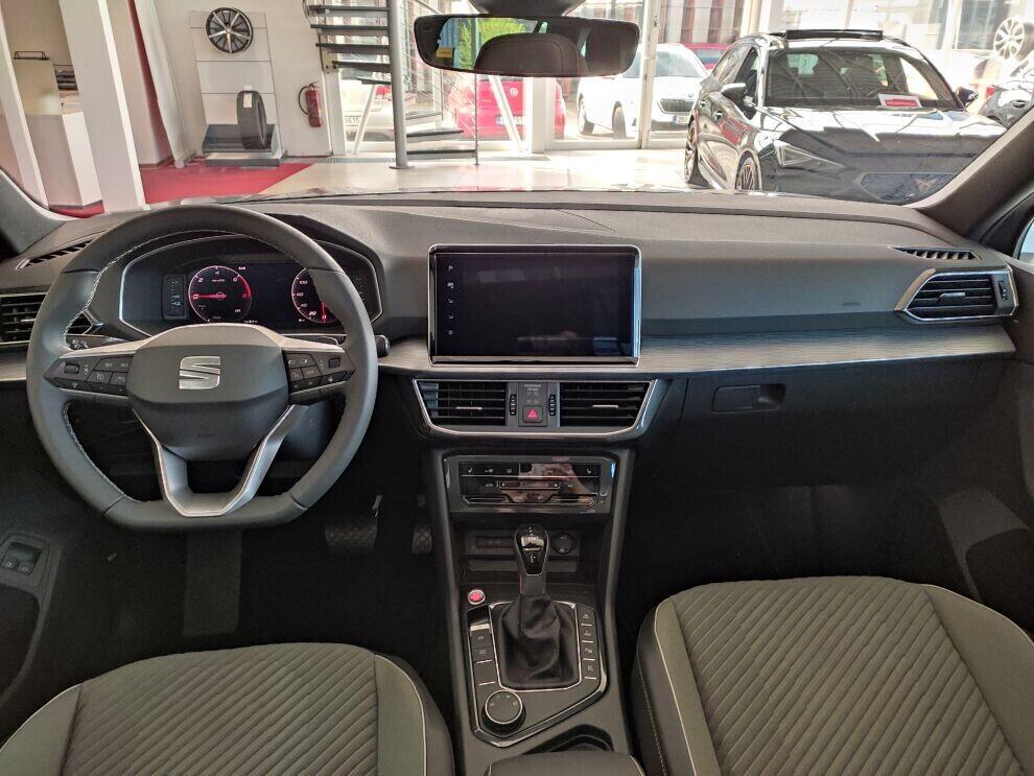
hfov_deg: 67.3
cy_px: 388
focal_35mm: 26
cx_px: 517
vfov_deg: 53.1
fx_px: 777
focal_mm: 4.74
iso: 1171
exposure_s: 1/33
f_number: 1.79
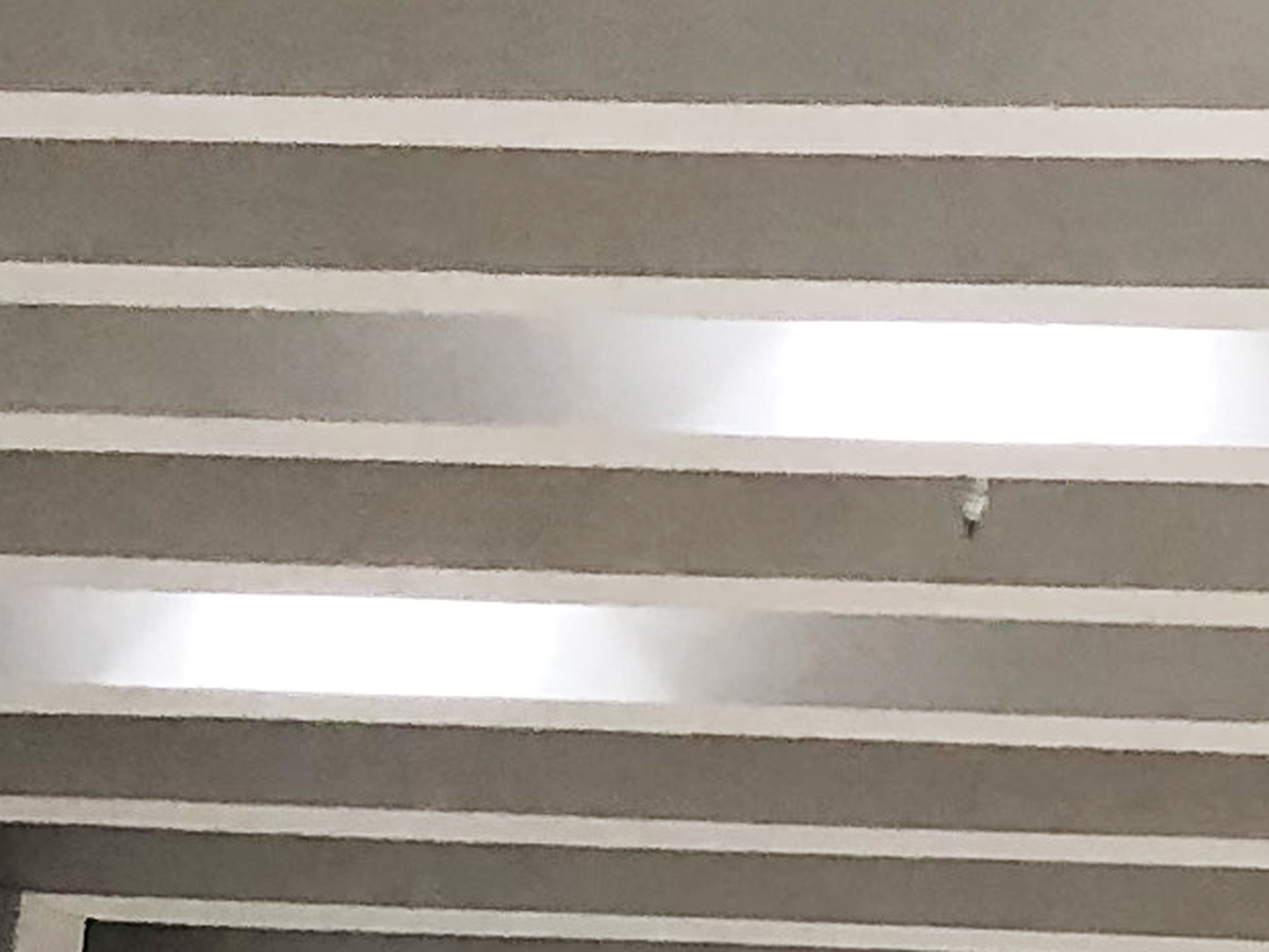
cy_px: 1664
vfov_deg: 7.9
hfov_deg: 8.7
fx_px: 6672
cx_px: 4014
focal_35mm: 182
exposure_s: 1/30
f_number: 1.8
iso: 32
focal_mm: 3.99
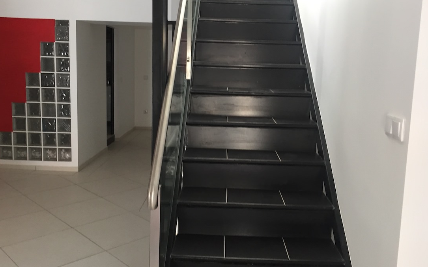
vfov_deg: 37.2
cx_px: 223
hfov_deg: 56.7
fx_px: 397
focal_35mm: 34
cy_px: 116
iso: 64
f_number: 2.2
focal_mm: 4.15
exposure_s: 1/33
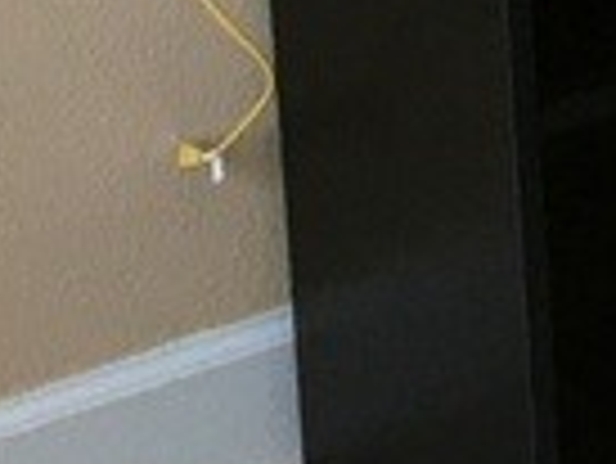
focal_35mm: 217
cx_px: 1272
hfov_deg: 8.6
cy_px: -635
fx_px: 3865
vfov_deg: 6.5
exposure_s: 1/15
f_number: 2.2
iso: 32
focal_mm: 4.15
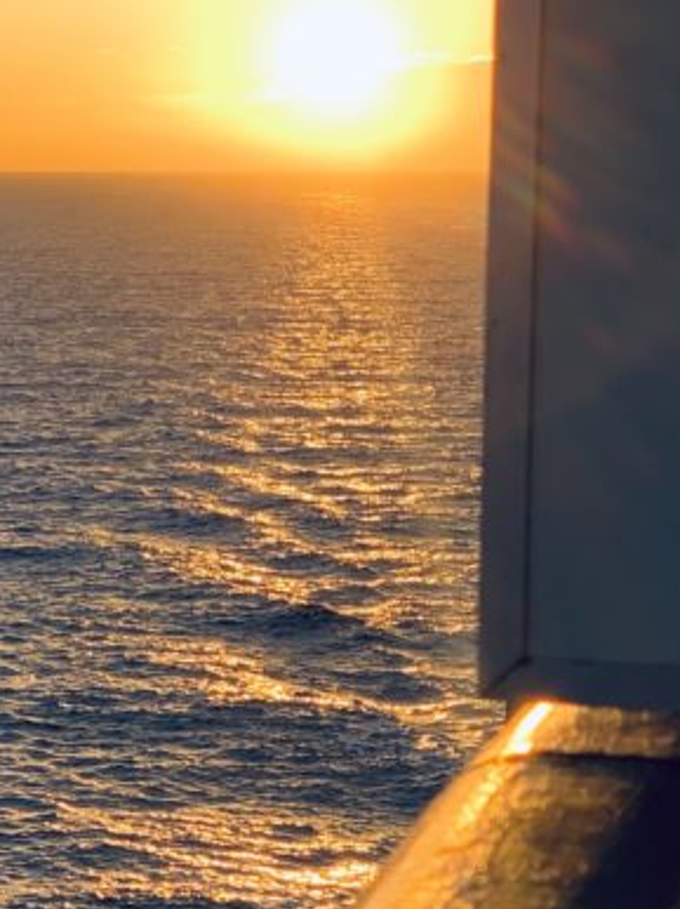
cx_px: -56
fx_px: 3619
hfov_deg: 10.6
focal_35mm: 138
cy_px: 601
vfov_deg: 14.3
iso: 16
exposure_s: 1/129
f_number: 2.4
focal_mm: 6
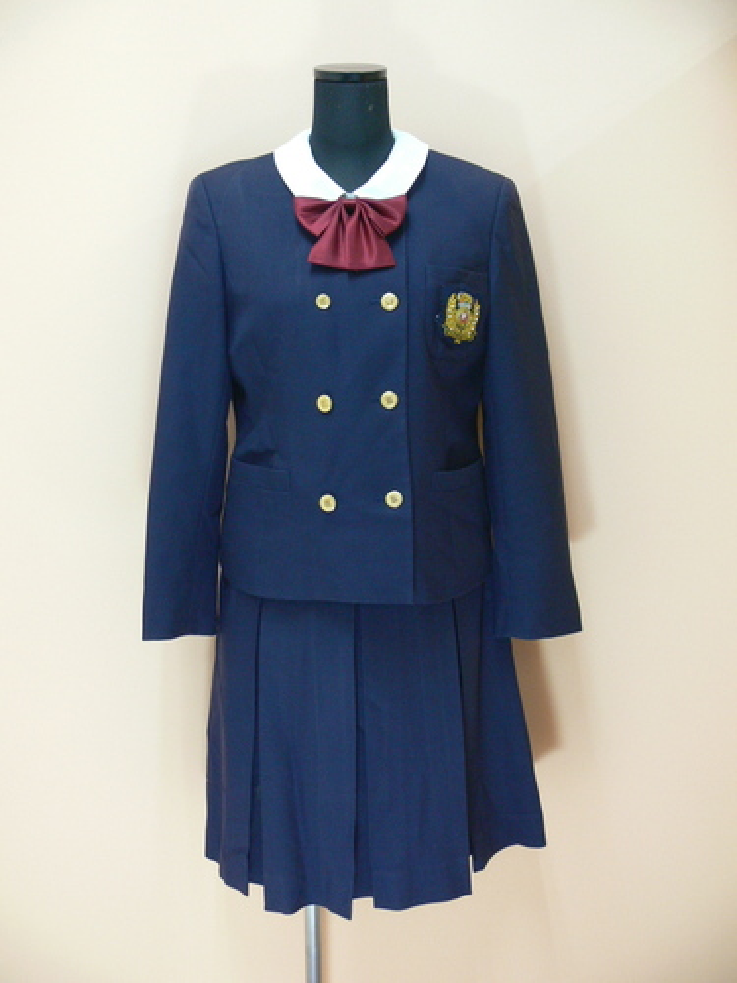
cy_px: 492
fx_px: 994
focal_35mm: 35
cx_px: 368
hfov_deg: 40.7
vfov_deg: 52.6
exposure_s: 1/30
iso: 200
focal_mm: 7.4
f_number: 2.8
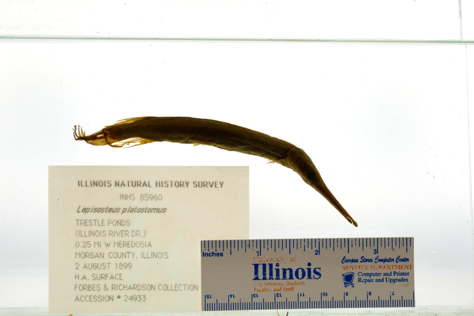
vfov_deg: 22.6
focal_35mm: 60
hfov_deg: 33.4
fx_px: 790
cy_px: 158
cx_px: 237
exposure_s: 1/50
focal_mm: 60
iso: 100
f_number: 20
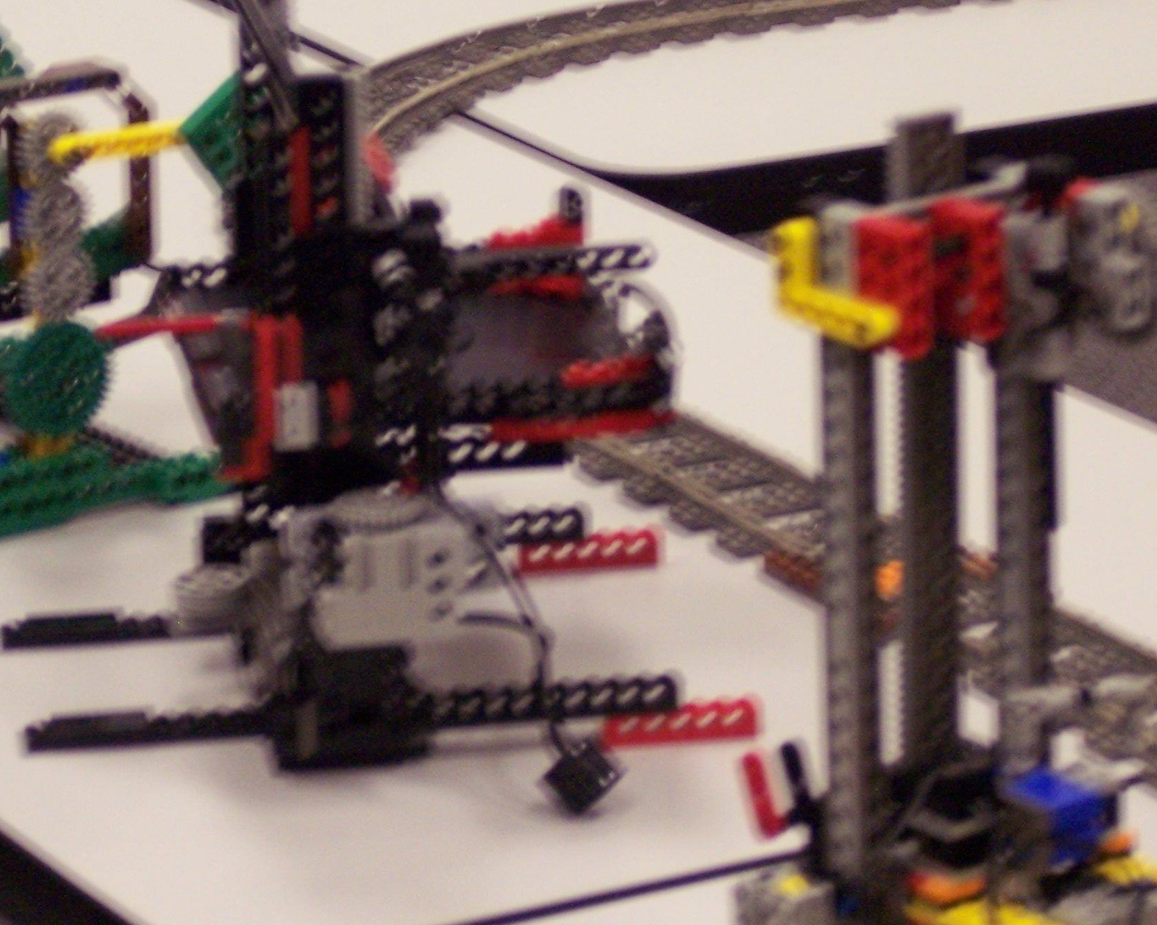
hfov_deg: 9.8
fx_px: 6711
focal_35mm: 196
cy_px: 412
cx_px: 312
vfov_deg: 7.9
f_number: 4.8
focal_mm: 24
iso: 200
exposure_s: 1/8
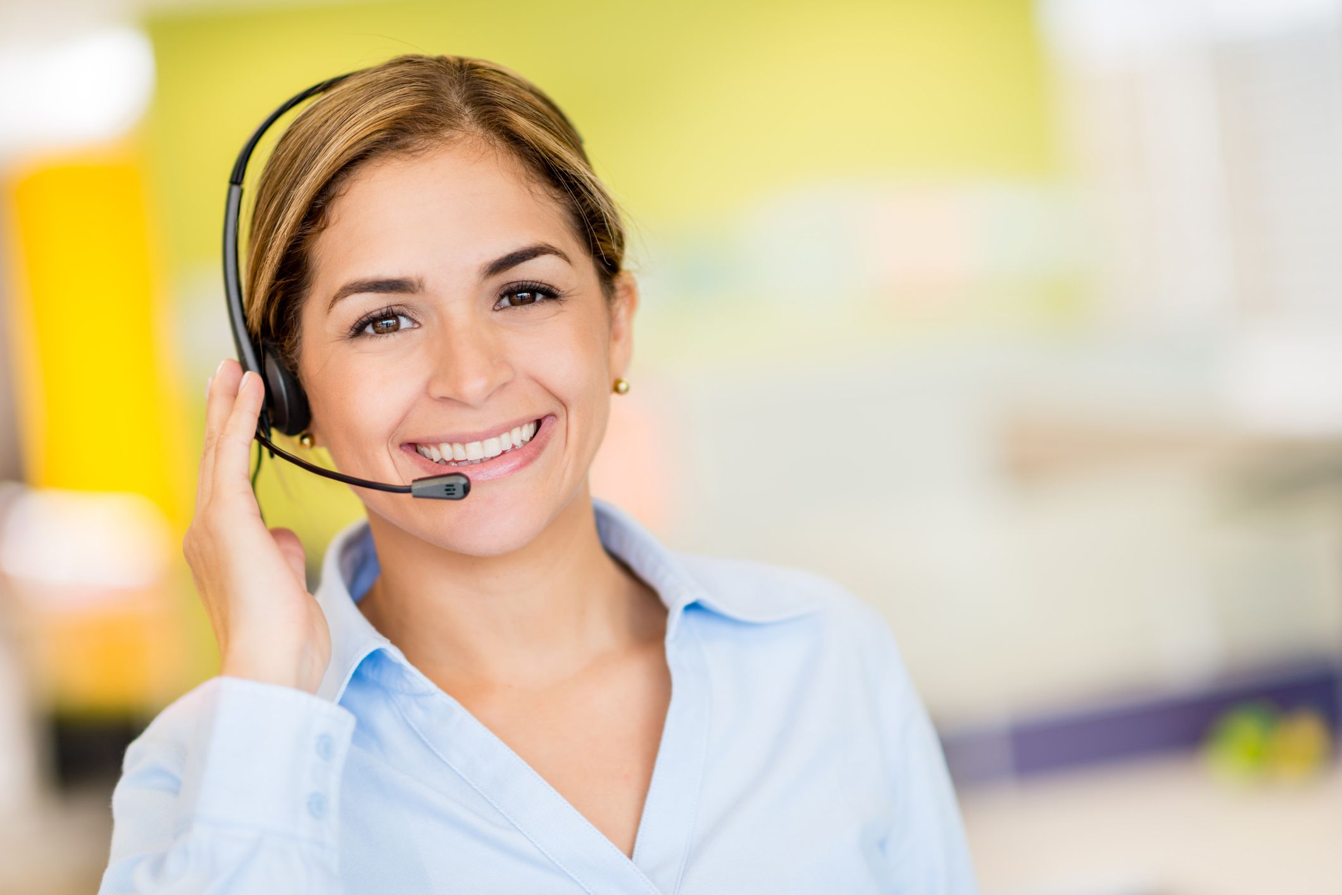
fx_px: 3169
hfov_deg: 23.9
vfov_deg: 16.1
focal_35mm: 85
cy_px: 448
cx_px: 671
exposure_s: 1/160
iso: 100
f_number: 1.8
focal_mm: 85
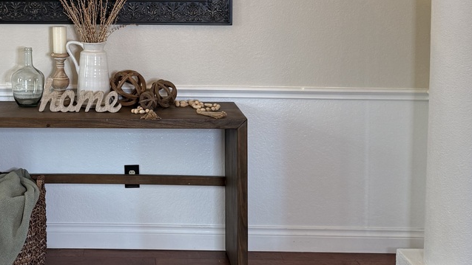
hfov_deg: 34.5
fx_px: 738
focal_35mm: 59
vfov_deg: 19.7
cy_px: -13
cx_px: 101
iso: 125
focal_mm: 6.76
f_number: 1.78
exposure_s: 1/120
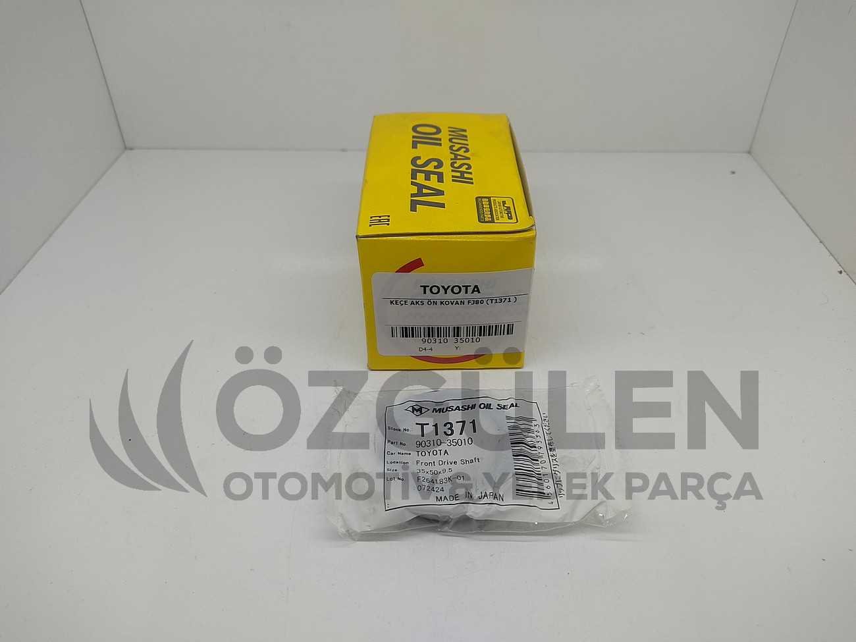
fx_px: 643
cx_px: 428
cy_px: 321
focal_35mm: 26
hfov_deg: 67.3
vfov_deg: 53.1
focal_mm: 4.74
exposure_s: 1/105
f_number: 1.79
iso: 100
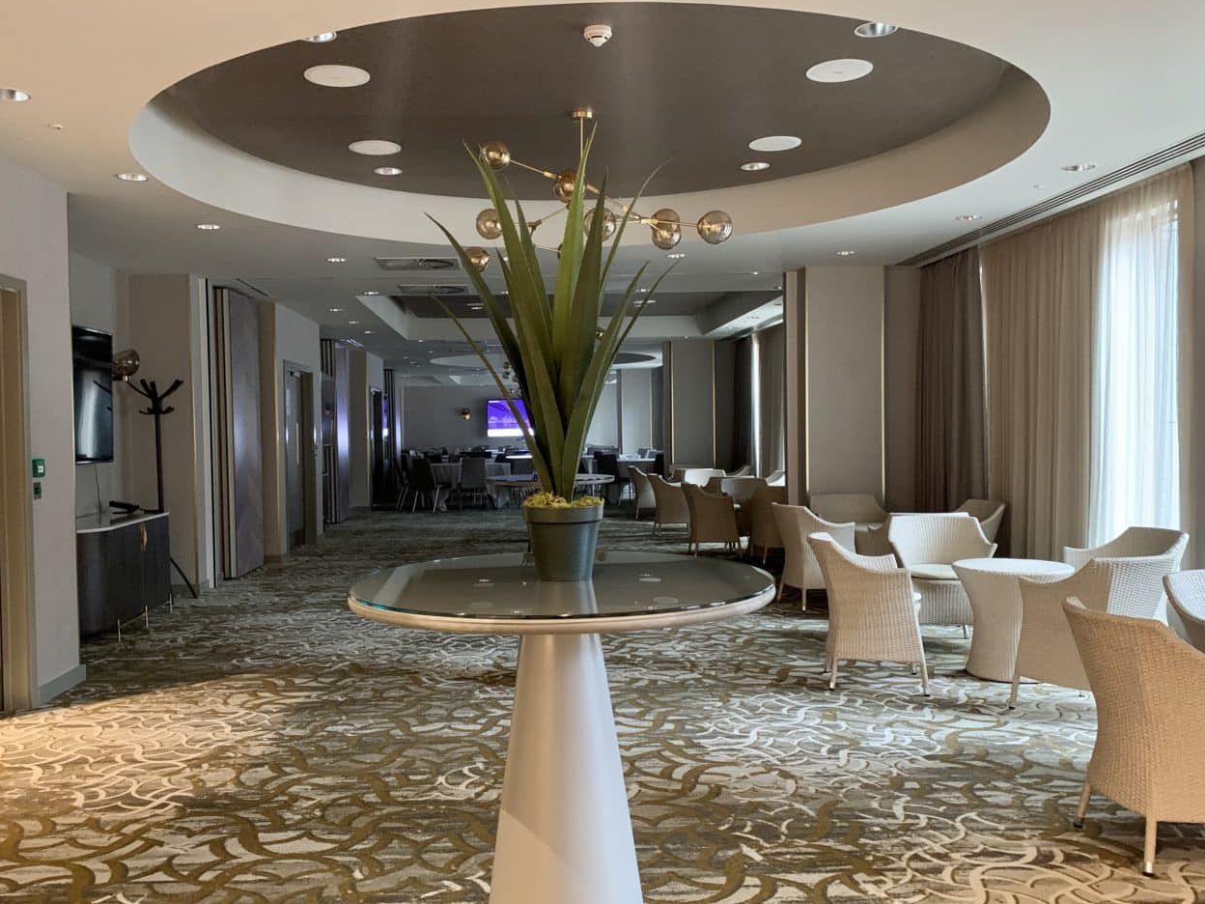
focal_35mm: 30
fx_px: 1044
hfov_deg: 59.9
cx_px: 549
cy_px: 456
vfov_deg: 46.8
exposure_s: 1/25
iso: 400
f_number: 1.8
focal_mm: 4.25
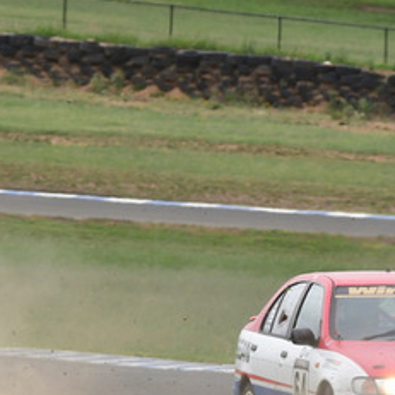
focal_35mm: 1547
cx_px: 296
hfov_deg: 1.1
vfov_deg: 1.1
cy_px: 245
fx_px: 19972
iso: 640
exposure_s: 1/640
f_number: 11
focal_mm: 350
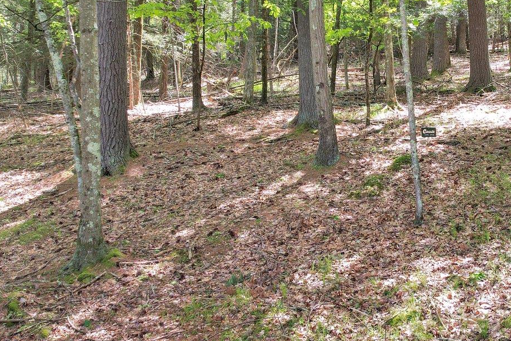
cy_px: 97
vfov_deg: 27.2
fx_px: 695
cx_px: 378
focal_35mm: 49
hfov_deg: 39.4
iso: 130
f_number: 2.8
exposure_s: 1/125
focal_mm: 8.38
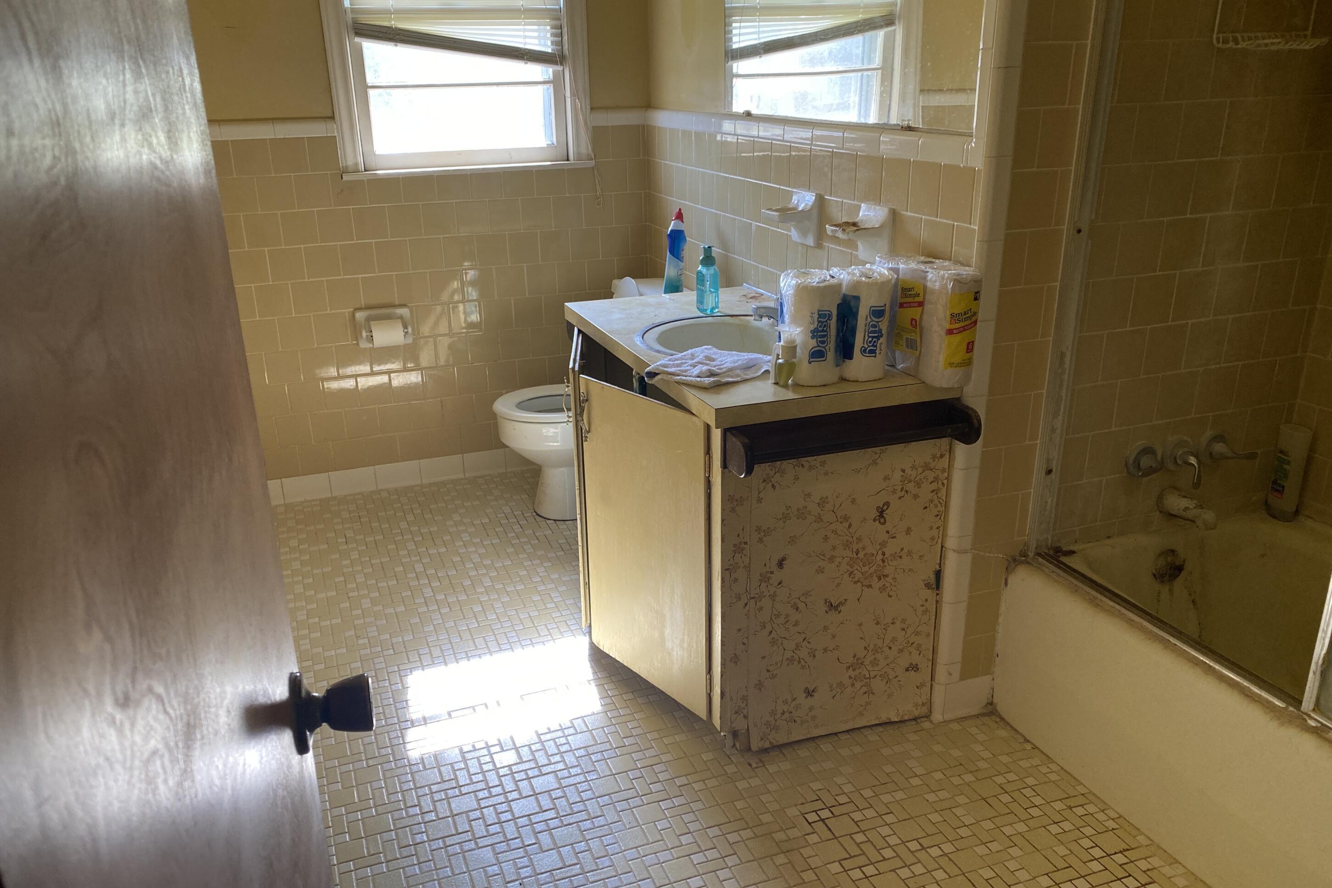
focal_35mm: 28
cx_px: 667
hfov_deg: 65.5
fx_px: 1036
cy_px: 465
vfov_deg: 46.4
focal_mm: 4.25
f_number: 1.8
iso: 125
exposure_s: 1/121
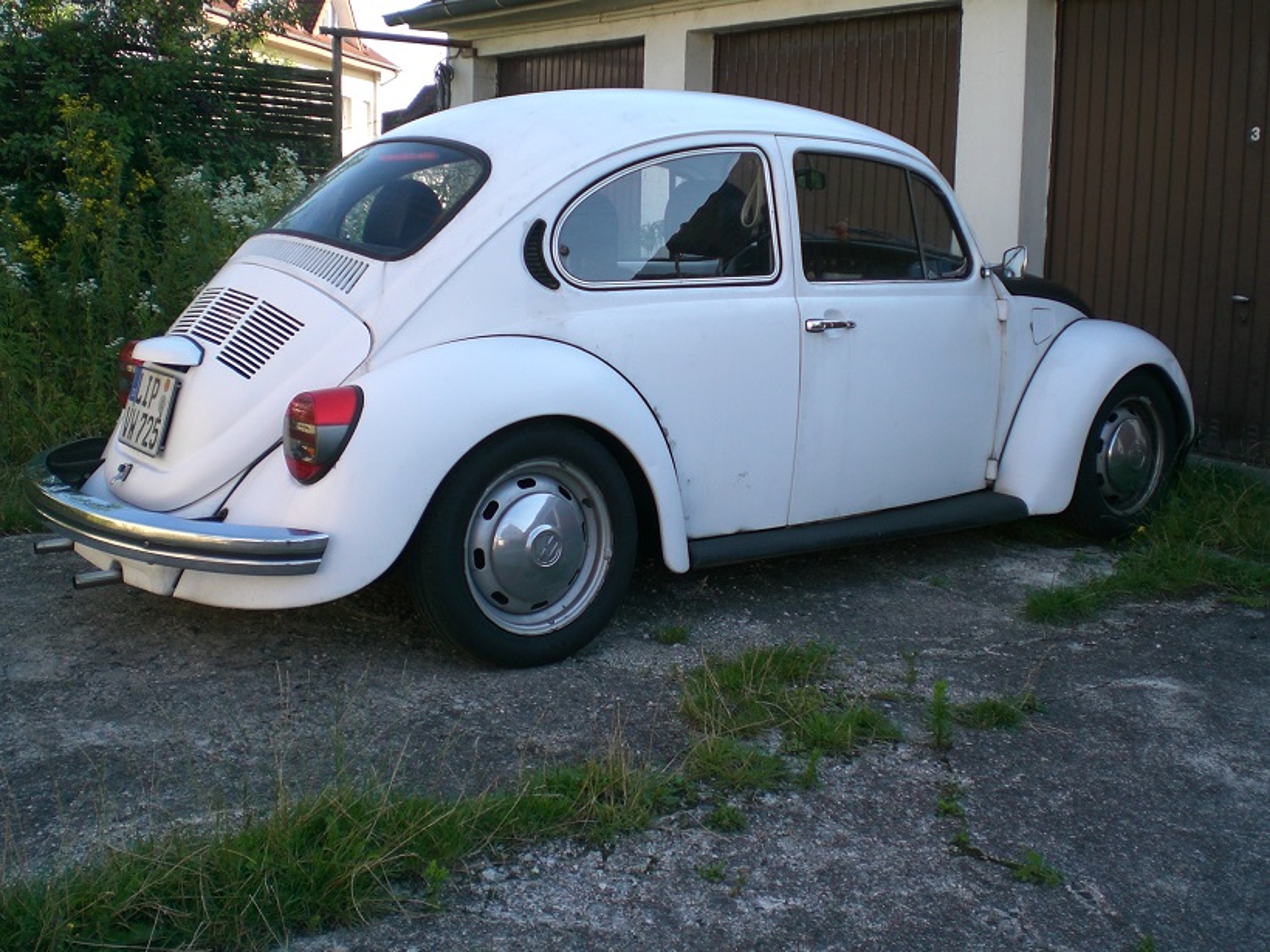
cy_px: 476
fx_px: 1394
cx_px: 635
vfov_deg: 37.7
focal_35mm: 38
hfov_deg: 49.0
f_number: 3.1
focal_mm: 6.3
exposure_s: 1/200
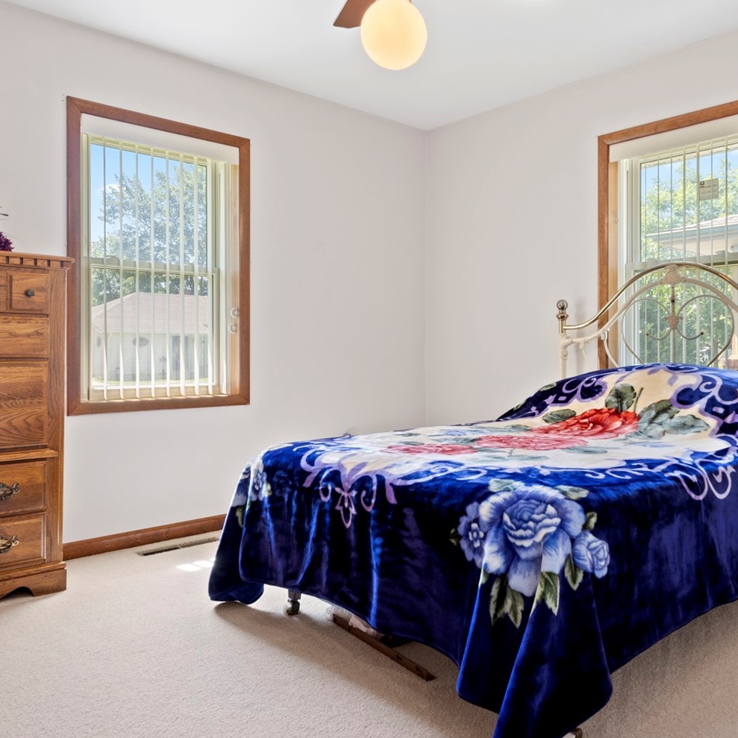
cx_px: 469
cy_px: 368
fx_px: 675
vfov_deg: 57.3
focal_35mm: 28
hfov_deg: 56.5
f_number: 9
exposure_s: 1/1.25
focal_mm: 16
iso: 250
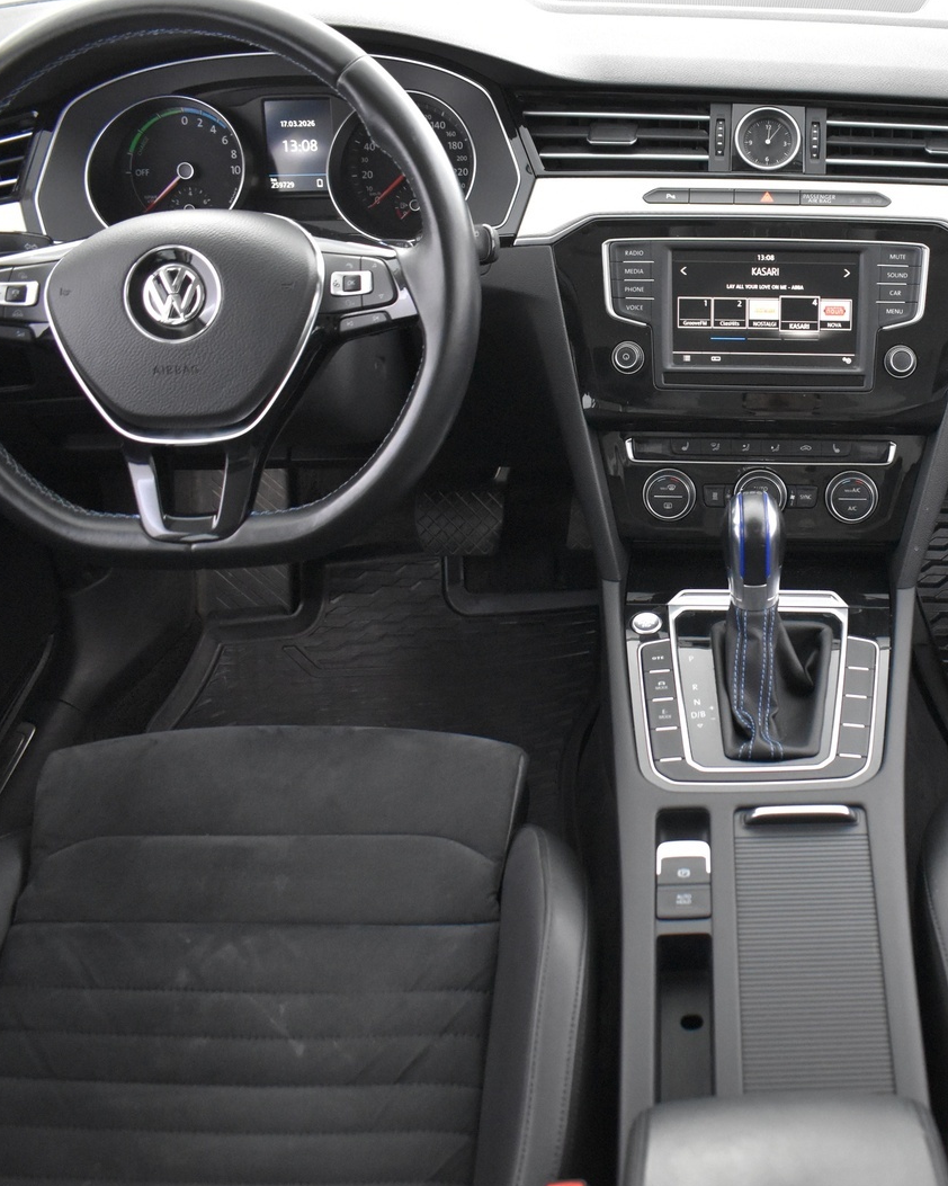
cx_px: 771
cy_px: 592
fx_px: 1368
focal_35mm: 39
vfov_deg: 46.9
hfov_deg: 36.8
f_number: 3.5
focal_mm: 18
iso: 3200
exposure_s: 1/15
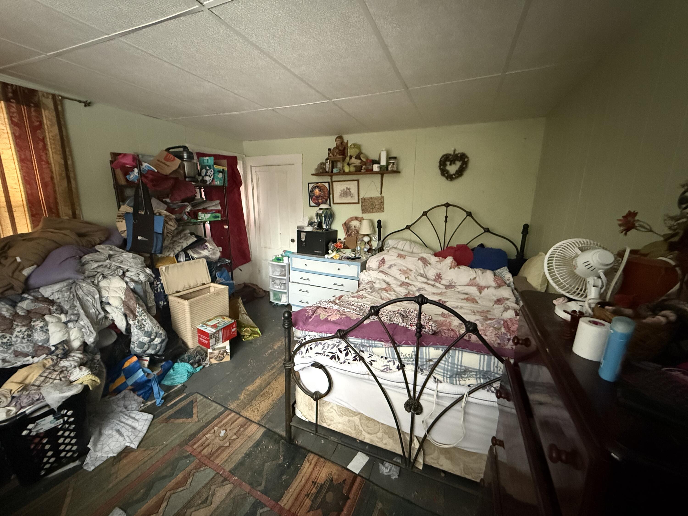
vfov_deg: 85.7
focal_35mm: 14
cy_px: 258
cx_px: 344
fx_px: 278
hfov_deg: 102.1
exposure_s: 1/40
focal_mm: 2.22
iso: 1600
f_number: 2.2
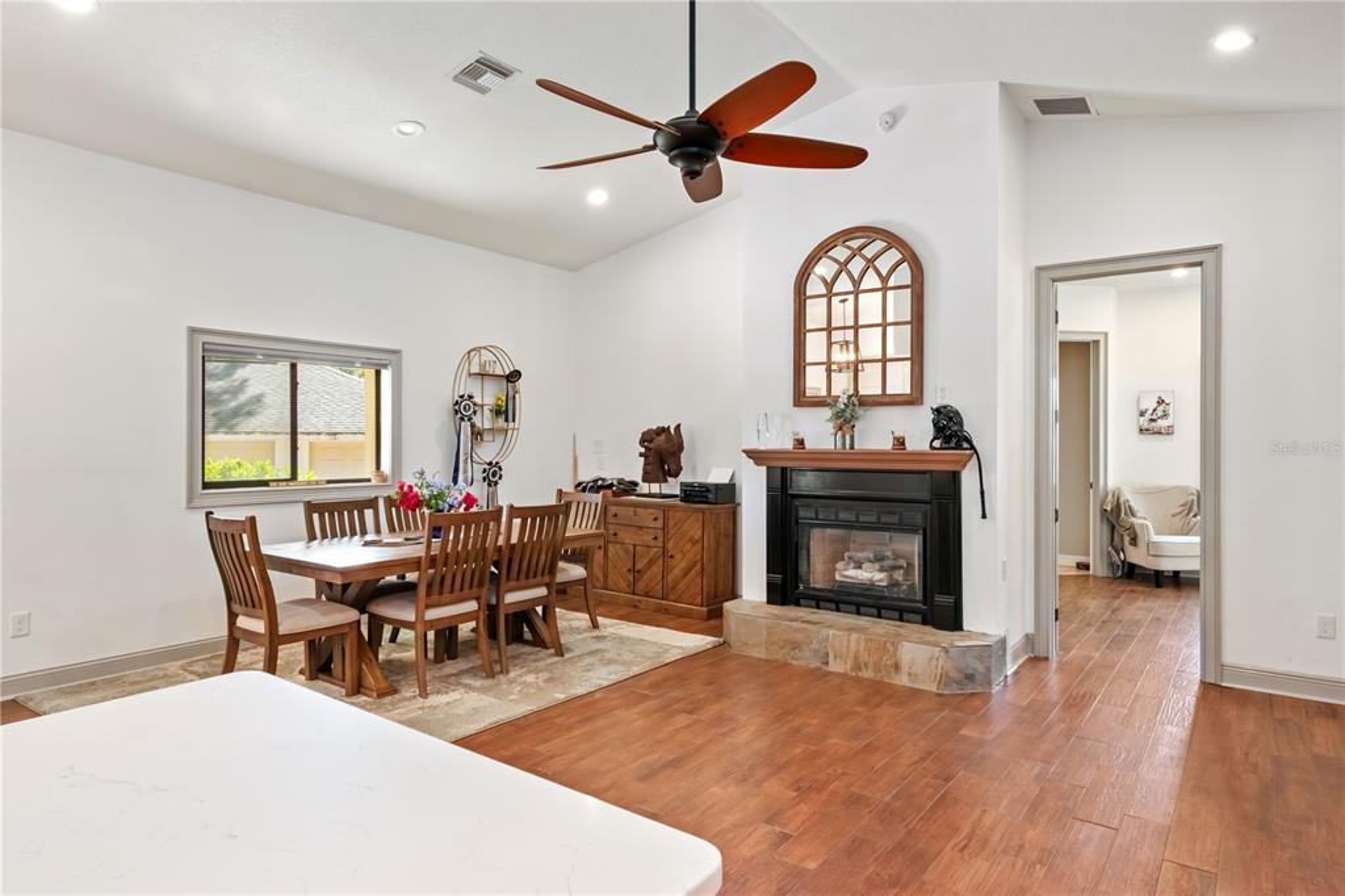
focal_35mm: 20
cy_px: 448
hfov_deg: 85.4
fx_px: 728
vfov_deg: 63.2
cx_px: 672
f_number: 9
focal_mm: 13
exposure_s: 1/3
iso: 250
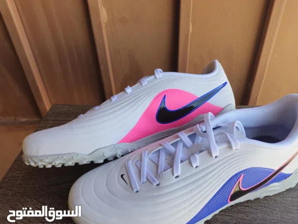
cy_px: 121
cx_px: 157
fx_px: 215
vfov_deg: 54.8
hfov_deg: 69.3
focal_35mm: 25
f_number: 1.8
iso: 50
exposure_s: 1/176
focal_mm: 5.54
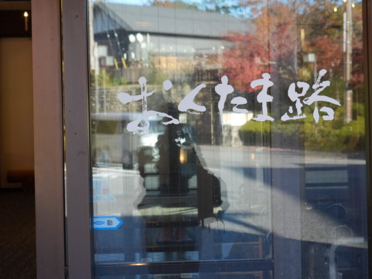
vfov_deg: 22.0
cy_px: 122
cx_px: 211
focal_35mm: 67
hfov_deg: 29.1
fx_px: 716
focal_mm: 35
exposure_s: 1/100
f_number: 5
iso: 500
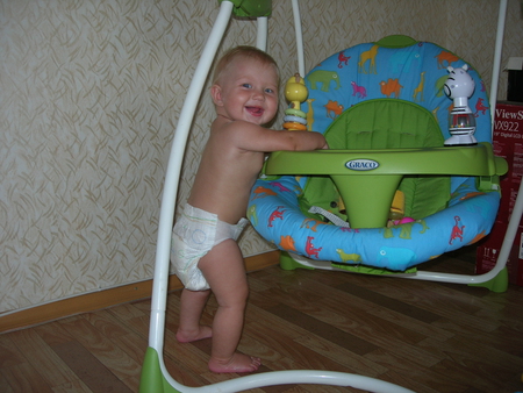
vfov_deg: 37.8
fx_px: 574
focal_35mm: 38
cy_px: 196
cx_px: 262
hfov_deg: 49.0
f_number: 2.8
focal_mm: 7.8
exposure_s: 1/60.1
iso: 64
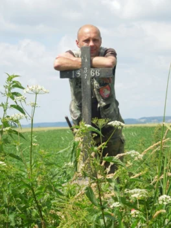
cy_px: 114
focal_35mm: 134
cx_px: 86
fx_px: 883
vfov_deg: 14.7
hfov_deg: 11.1
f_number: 9.8
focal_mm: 24.2
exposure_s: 1/400
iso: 400
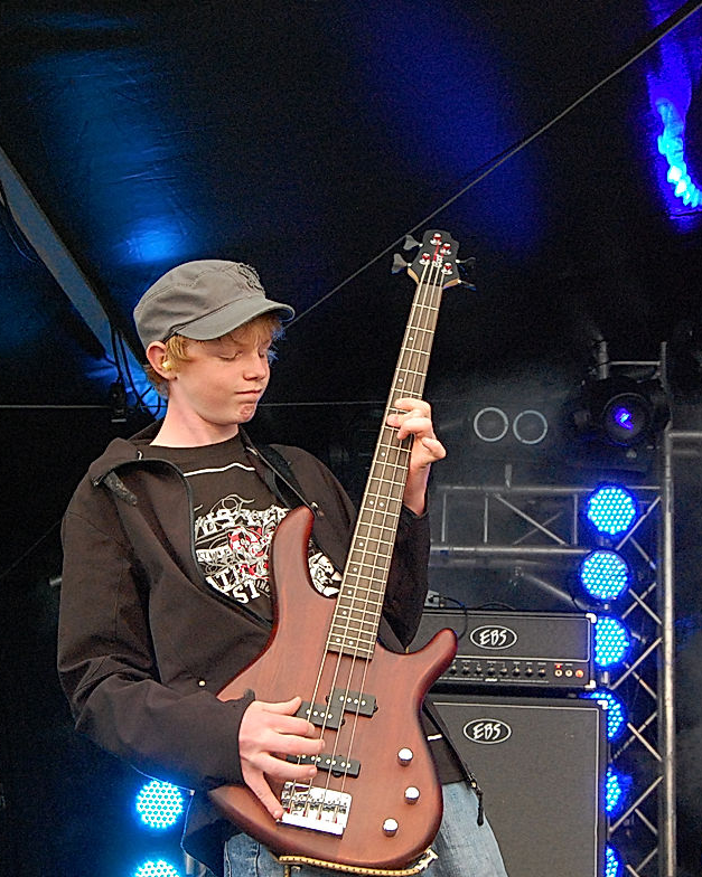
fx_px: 1455
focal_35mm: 56
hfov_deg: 27.1
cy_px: 437
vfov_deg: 33.6
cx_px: 386
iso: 1600
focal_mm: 26
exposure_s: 1/125
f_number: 5.6
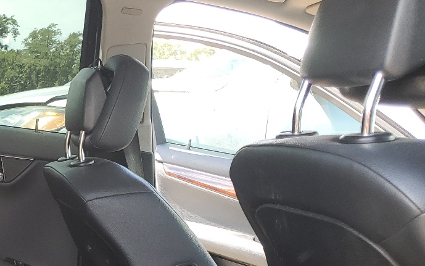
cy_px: 291
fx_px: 741
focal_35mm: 64
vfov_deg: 19.5
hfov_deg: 28.4
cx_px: -68
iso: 50
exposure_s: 1/120
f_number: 1.5
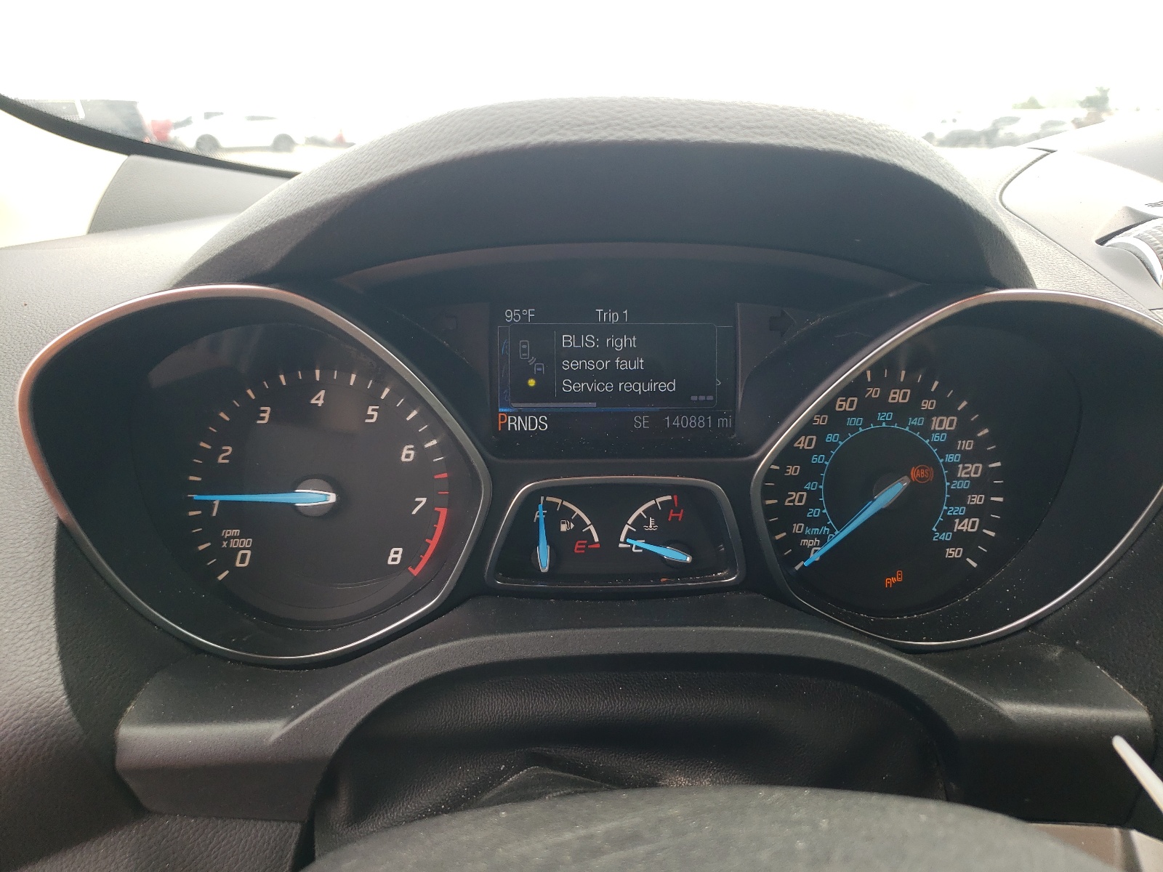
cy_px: 436
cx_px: 582
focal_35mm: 26
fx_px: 874
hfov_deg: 67.3
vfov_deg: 53.1
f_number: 1.5
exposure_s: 1/263
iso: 50
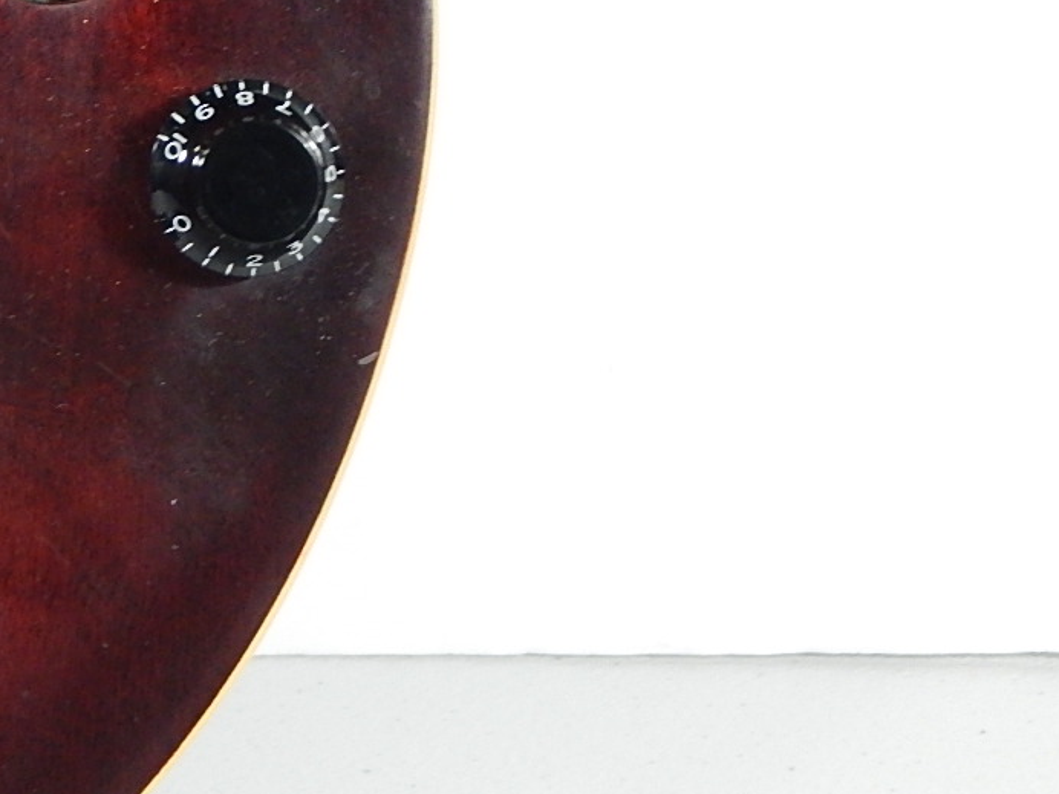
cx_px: -135
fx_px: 4314
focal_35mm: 141
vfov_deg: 10.5
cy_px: 83
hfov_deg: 13.7
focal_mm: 10.9
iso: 400
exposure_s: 1/20
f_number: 4
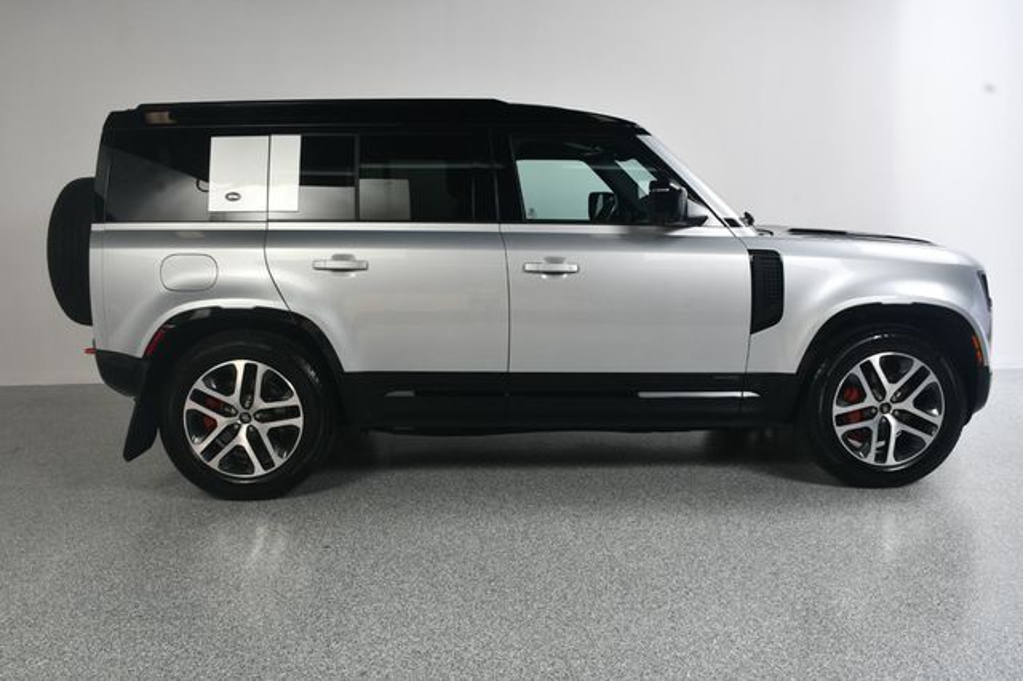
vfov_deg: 39.9
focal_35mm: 33
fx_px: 937
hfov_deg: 57.2
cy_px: 340
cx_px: 512
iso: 100
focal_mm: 22
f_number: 11
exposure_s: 1/160
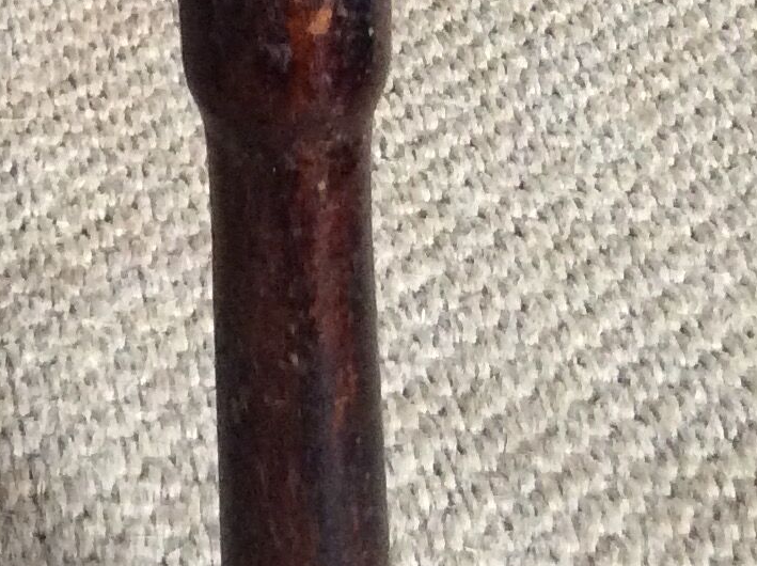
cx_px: -262
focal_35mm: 117
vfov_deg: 12.6
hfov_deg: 15.9
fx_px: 2556
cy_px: 70
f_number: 2.4
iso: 320
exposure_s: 1/25
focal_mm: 3.3
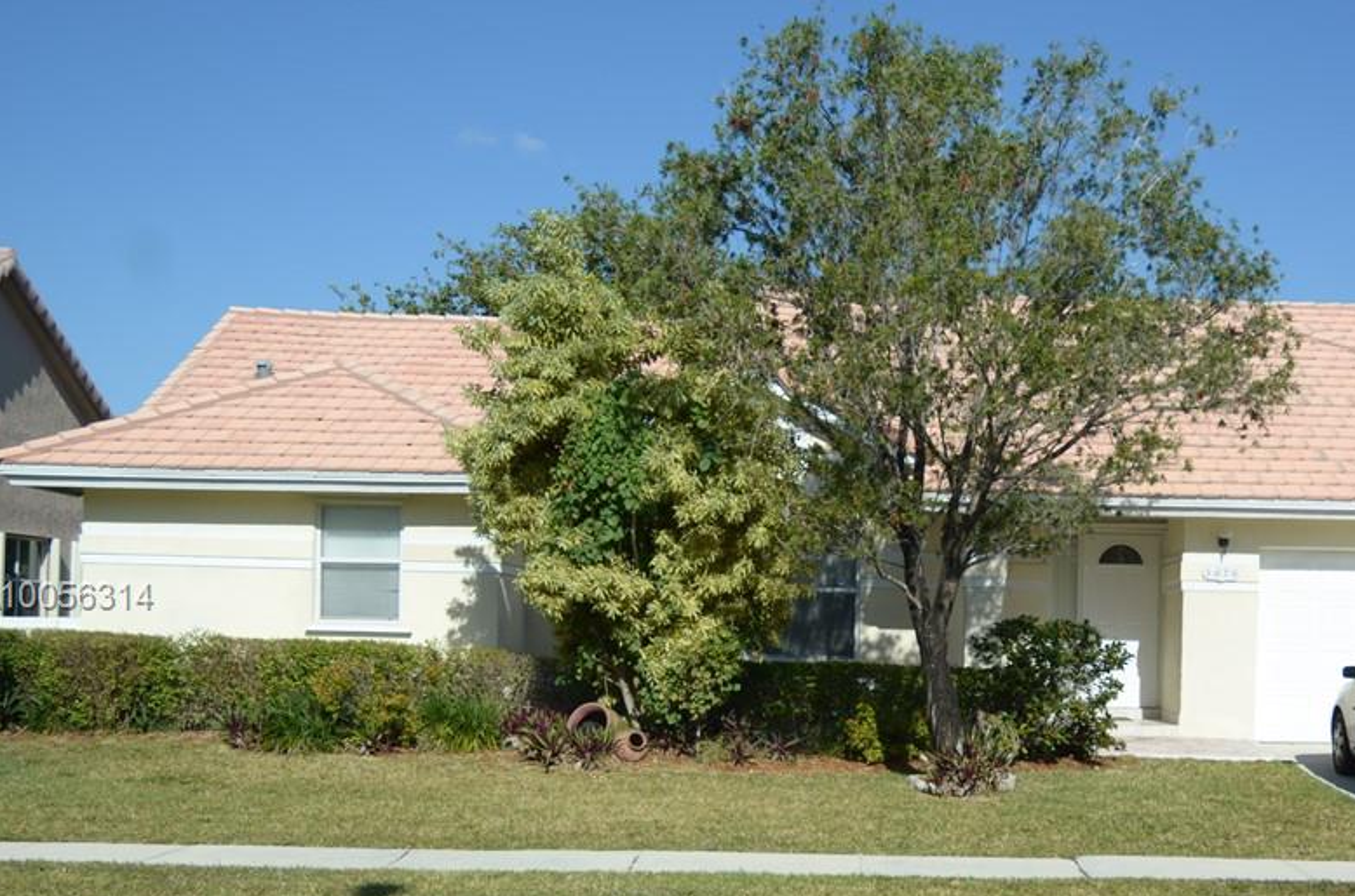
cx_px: 919
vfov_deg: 23.7
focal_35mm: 57
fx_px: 2129
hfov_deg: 34.9
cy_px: 598
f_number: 4.5
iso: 125
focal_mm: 27
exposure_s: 1/1600
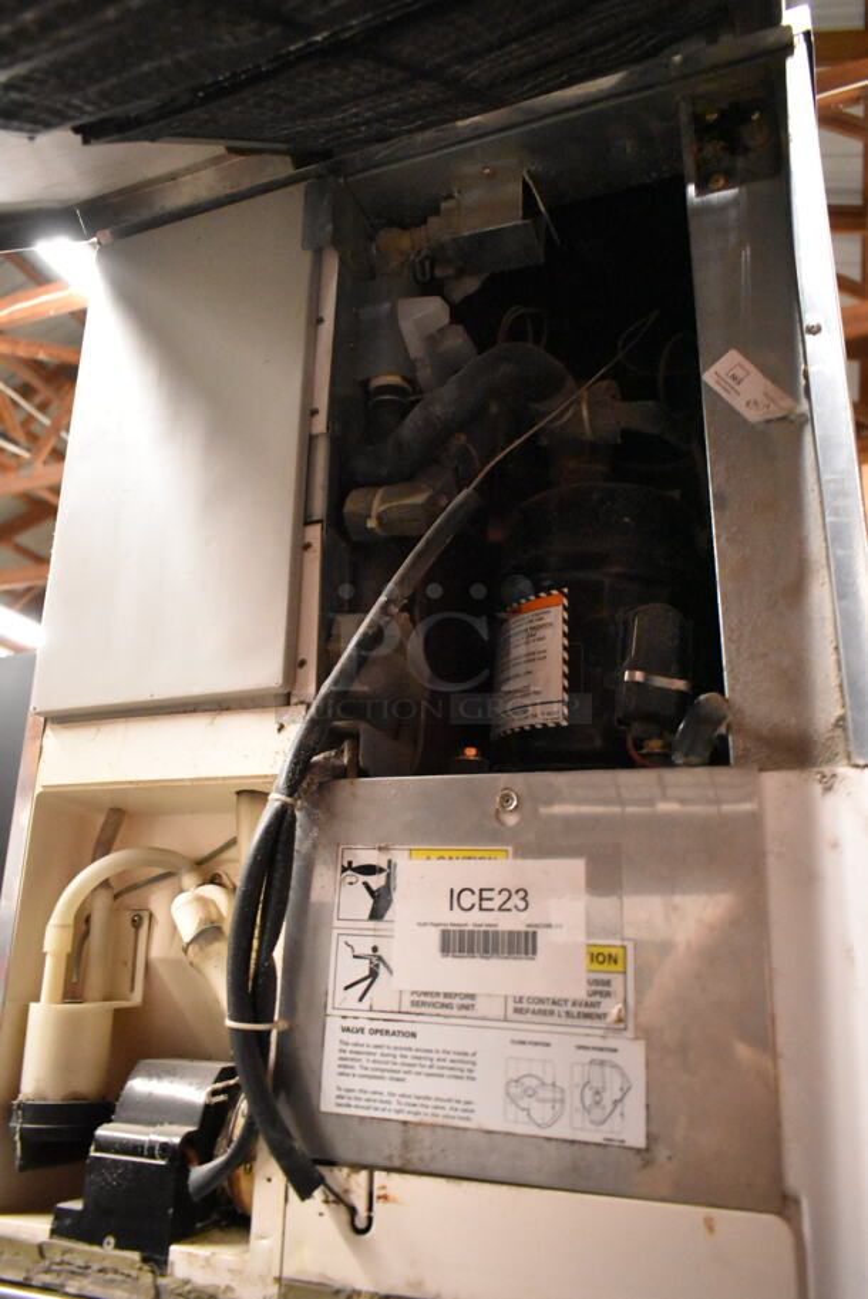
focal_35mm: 27
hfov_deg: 48.0
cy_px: 650
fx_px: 975
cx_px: 434
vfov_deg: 67.3
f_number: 3.5
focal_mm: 18
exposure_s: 1/125
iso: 9000
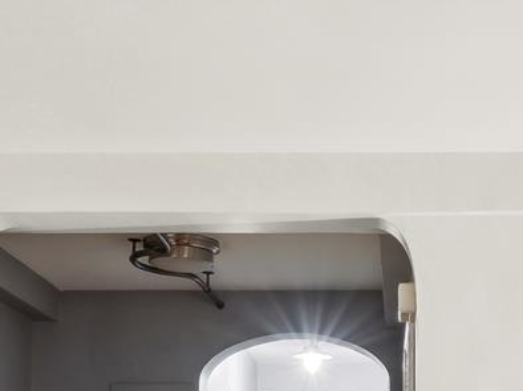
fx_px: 1168
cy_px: 546
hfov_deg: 24.9
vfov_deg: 17.5
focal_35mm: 77
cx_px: 414
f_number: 9
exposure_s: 1/2
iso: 320
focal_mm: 16.5
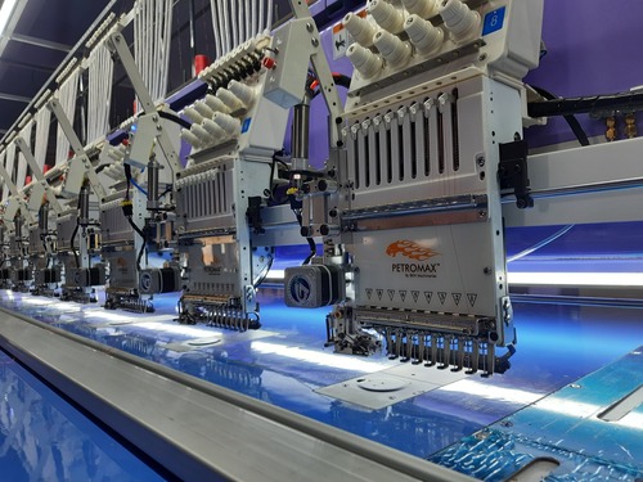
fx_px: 446
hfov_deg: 71.6
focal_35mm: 24
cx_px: 322
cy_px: 241
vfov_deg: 56.8
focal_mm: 5.23
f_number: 1.8
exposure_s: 1/50
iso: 64
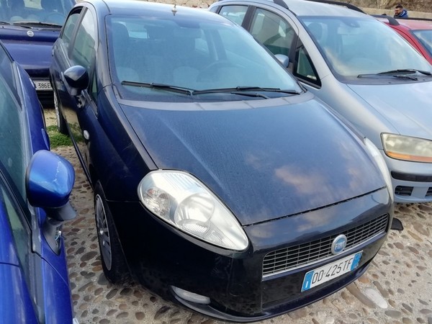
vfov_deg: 53.1
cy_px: 162
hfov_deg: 67.3
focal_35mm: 26
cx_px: 216
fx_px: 324
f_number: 2.2
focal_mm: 3.21
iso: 50
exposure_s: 1/106
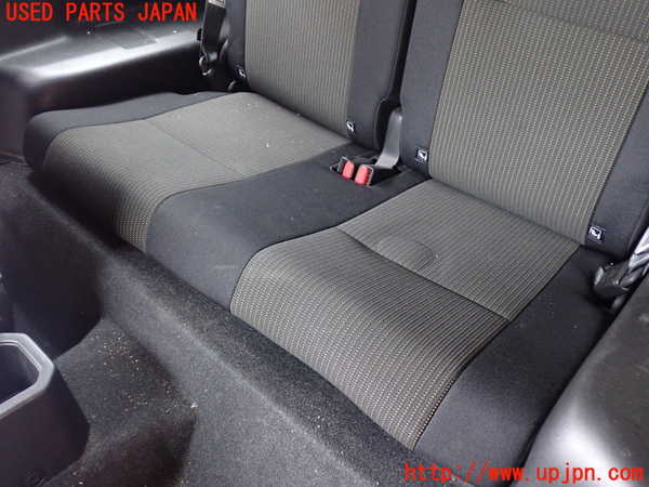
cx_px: 324
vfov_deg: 46.8
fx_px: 562
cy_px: 244
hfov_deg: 60.0
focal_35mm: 30
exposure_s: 1/25
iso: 800
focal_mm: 5.4
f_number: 2.3
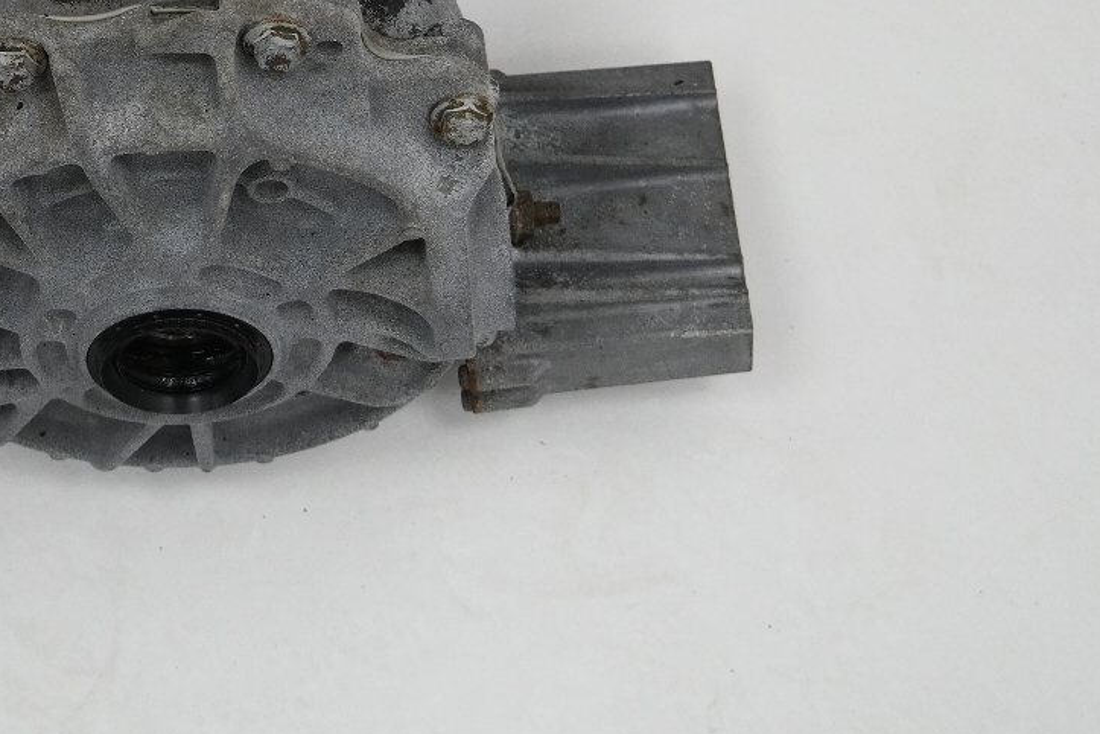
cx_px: 93
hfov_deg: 20.4
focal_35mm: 98
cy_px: -111
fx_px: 2994
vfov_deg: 13.6
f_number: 4
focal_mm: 27
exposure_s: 1/80
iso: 200
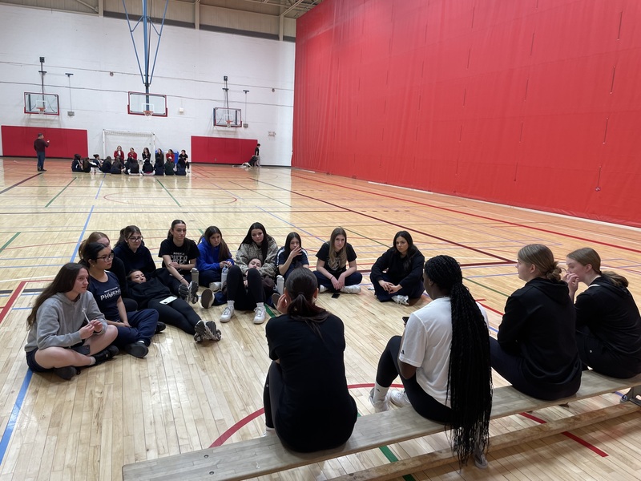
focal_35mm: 26
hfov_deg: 67.3
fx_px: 481
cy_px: 240
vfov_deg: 53.1
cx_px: 320
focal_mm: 4.2
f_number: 1.6
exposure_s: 1/60
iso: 64
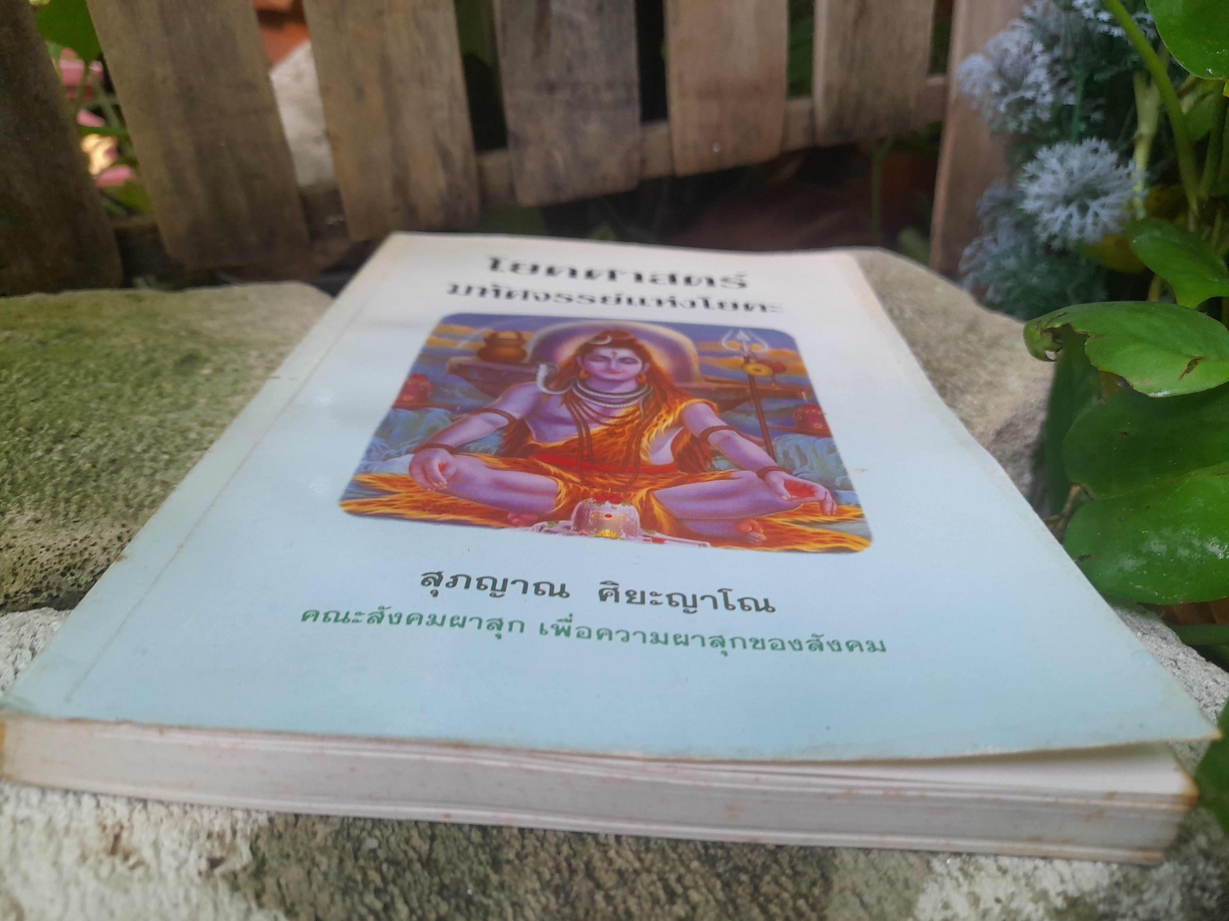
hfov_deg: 69.4
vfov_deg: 54.9
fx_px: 888
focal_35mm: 25
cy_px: 460
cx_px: 614
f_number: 2
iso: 125
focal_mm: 4.6
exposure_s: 1/50
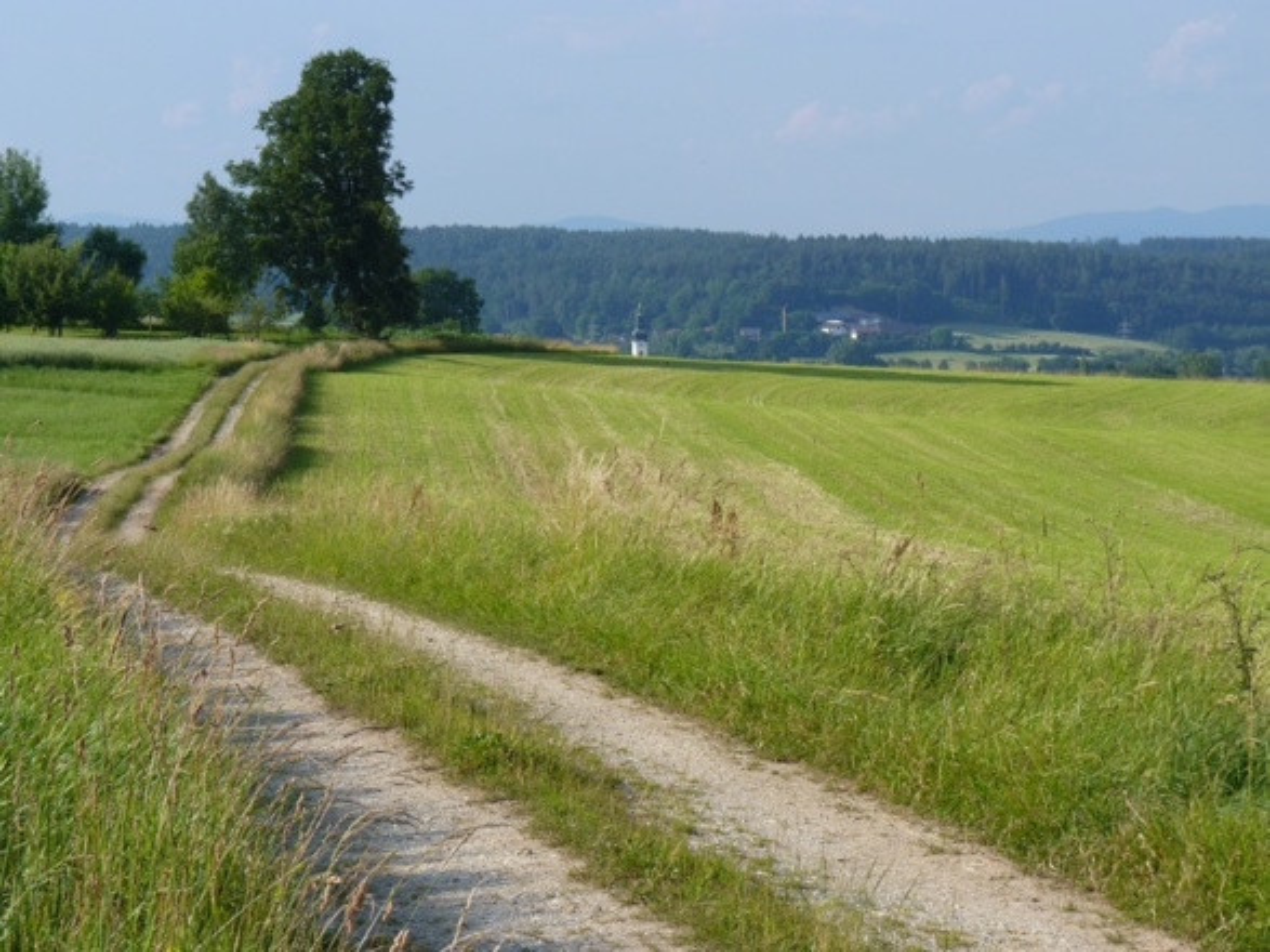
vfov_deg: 12.1
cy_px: 476
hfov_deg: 16.2
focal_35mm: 122
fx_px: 4475
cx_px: 635
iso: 80
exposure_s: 1/250
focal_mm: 21.6
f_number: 5.6
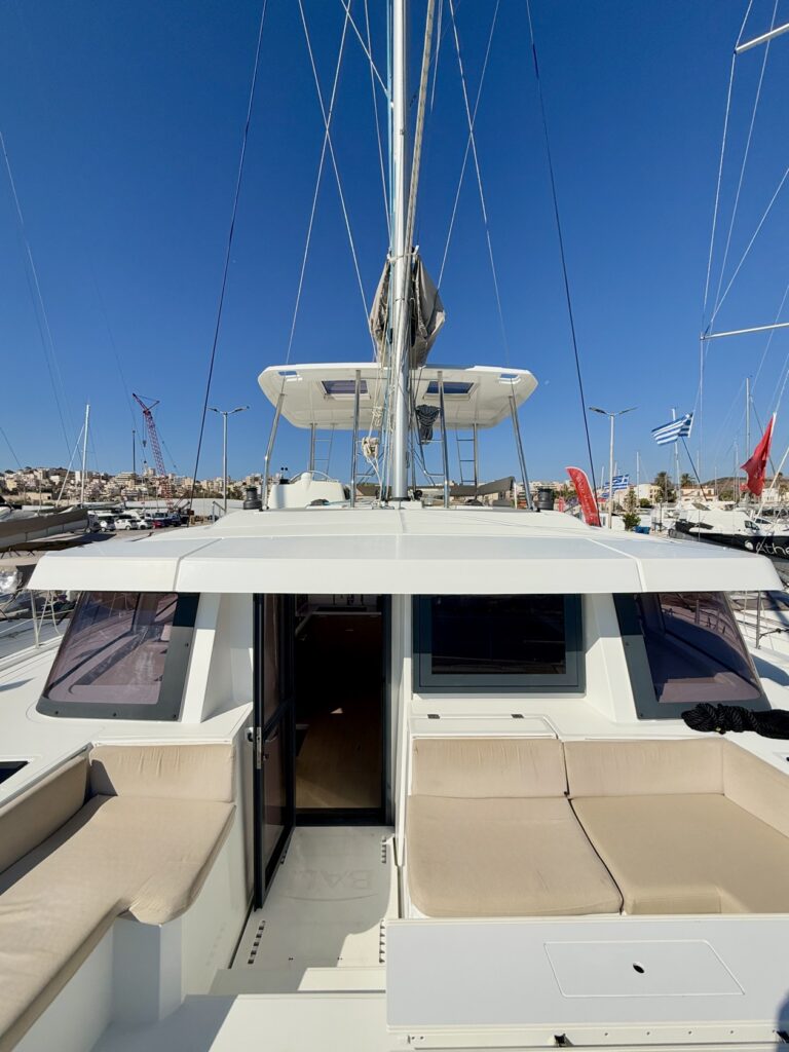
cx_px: 394
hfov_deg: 85.7
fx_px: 425
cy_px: 526
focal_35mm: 14
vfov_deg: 102.1
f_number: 2.2
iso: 50
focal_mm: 2.22
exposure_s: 1/6803
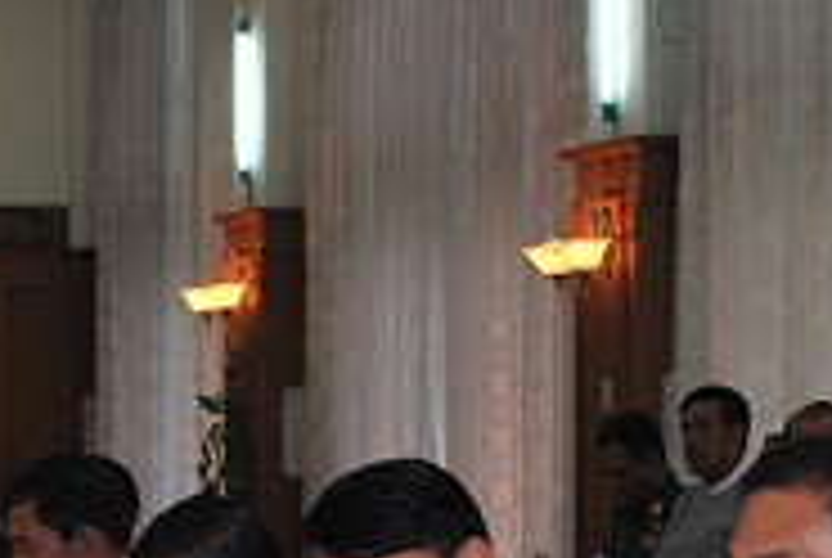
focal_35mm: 143
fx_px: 3310
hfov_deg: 14.1
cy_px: 580
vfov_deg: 9.6
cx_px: 27
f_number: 4.5
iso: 200
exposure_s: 1/60
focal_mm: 26
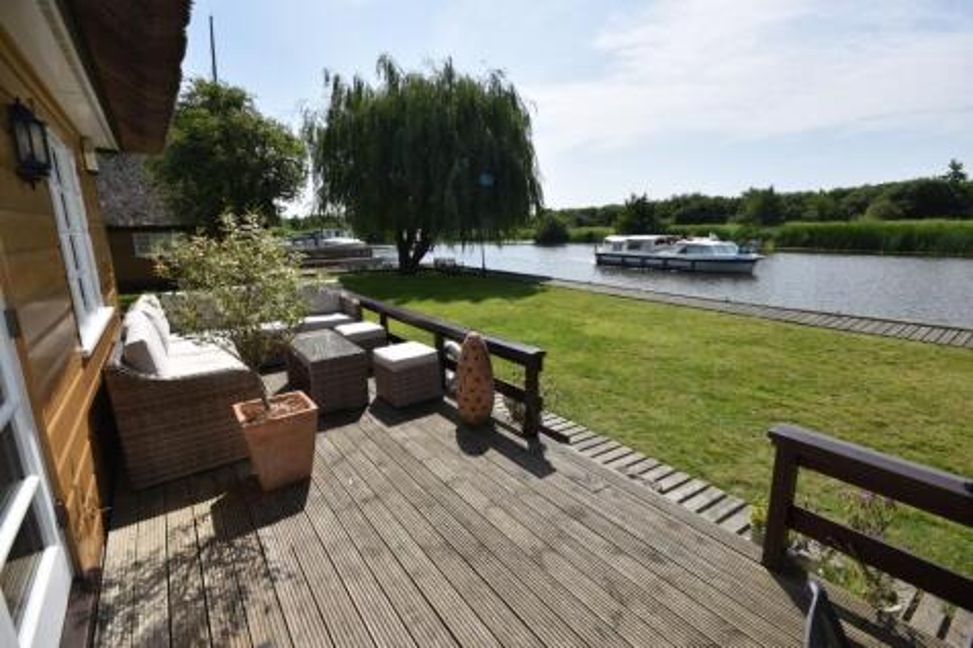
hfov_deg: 100.4
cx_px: 486
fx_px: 405
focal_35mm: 15
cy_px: 324
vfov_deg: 77.3
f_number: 10
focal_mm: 10
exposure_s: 1/200
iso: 100
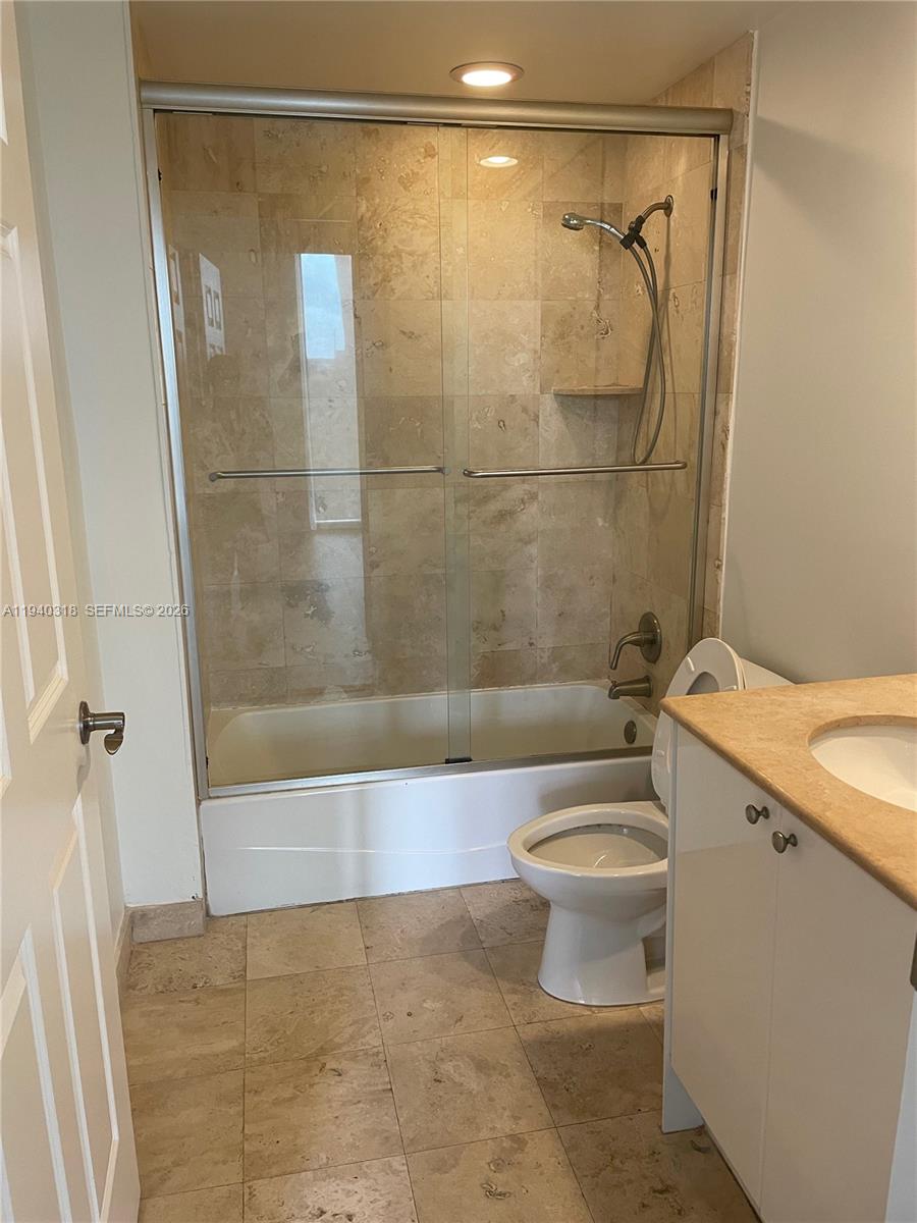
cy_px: 612
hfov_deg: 53.1
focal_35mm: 26
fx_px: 918
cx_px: 458
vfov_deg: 67.3
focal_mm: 4.2
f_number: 1.6
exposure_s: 1/60
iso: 125
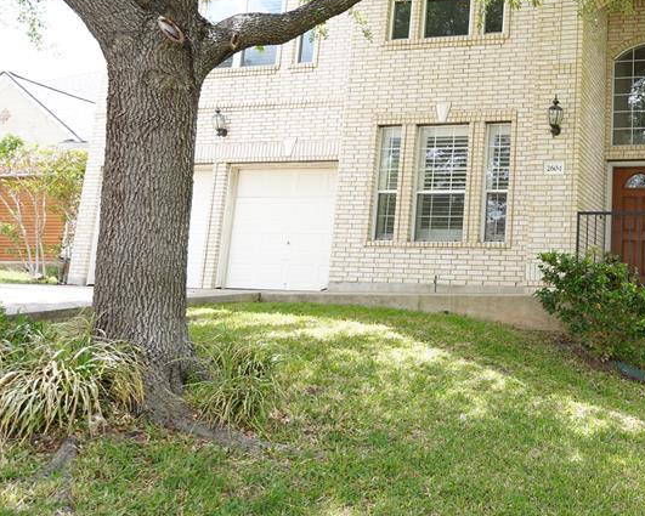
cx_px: 562
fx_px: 726
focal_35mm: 38
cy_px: 172
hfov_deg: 44.3
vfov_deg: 38.7
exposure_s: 1/200
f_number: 3.2
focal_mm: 21
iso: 100
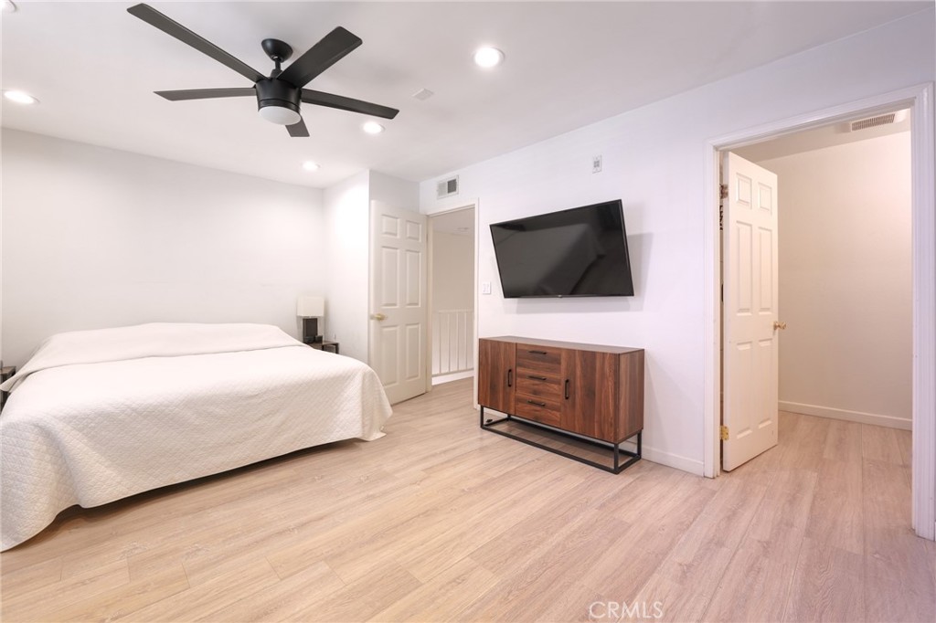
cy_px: 312
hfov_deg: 104.3
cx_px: 468
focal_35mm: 14
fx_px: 364
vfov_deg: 81.2
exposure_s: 1/8
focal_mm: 14
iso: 400
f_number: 8
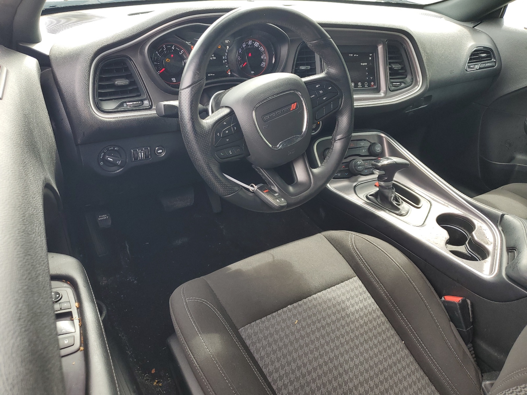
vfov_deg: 53.1
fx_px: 396
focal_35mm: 26
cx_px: 264
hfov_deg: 67.3
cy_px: 198
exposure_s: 1/161
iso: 50
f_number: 1.5
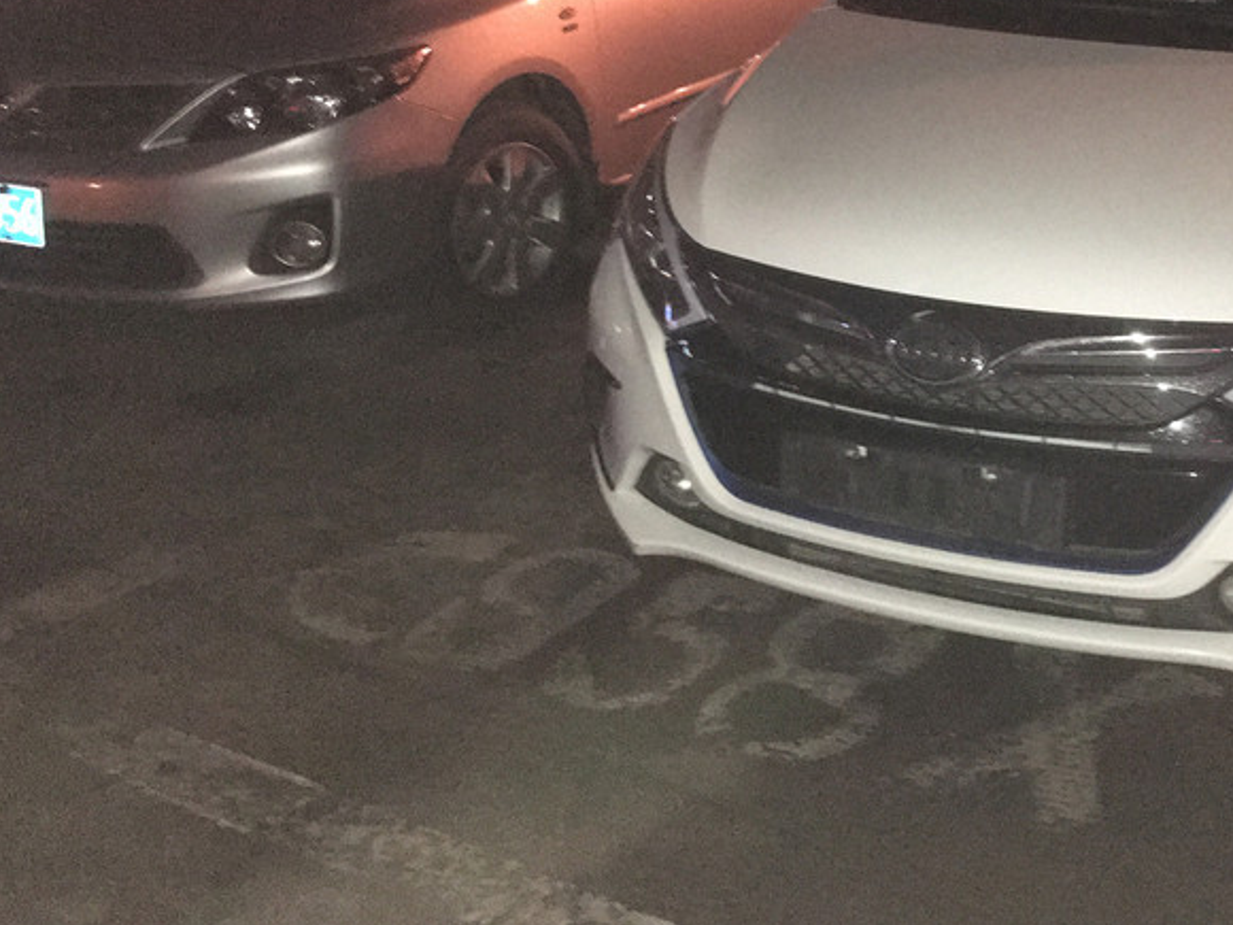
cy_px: 136
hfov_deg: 37.0
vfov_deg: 28.3
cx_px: 961
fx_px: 1781
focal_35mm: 50
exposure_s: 1/17
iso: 800
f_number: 2.2
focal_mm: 4.15
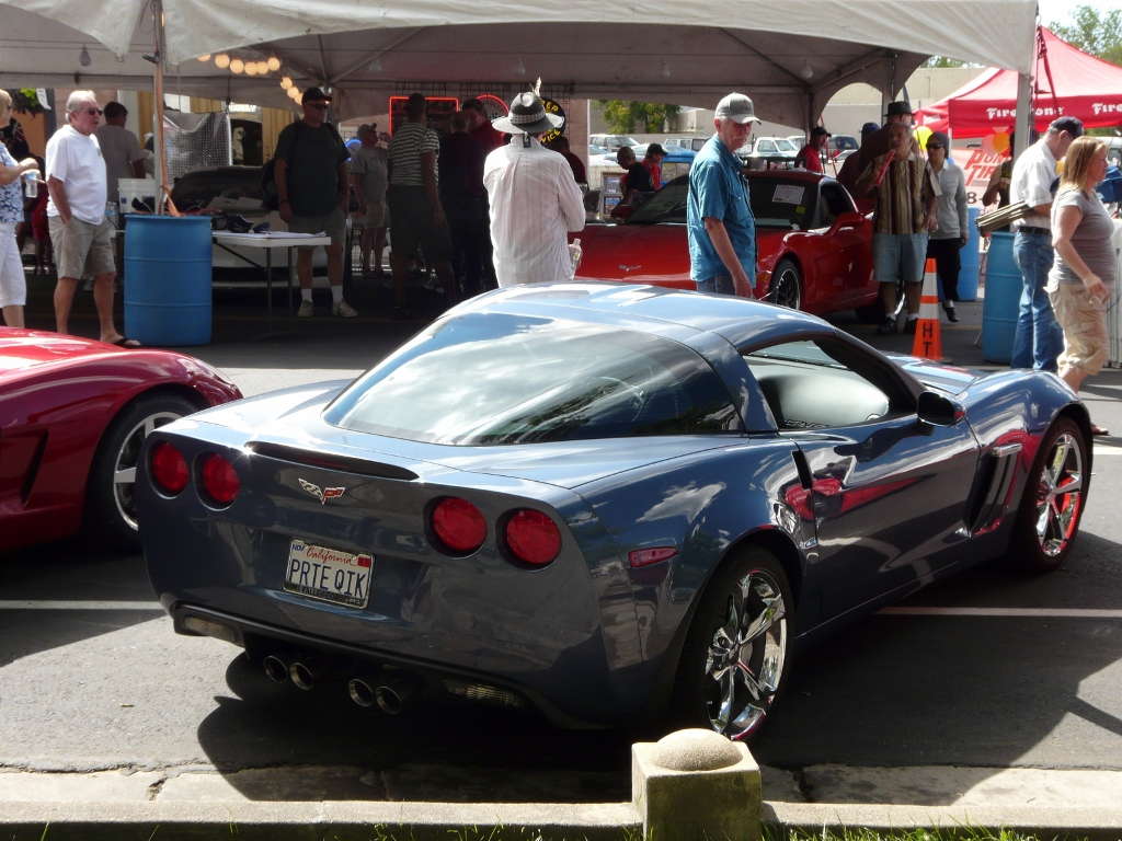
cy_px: 420
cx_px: 561
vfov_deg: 21.9
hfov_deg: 29.0
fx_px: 2172
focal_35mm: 67
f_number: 5
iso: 100
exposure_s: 1/200
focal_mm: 11.1
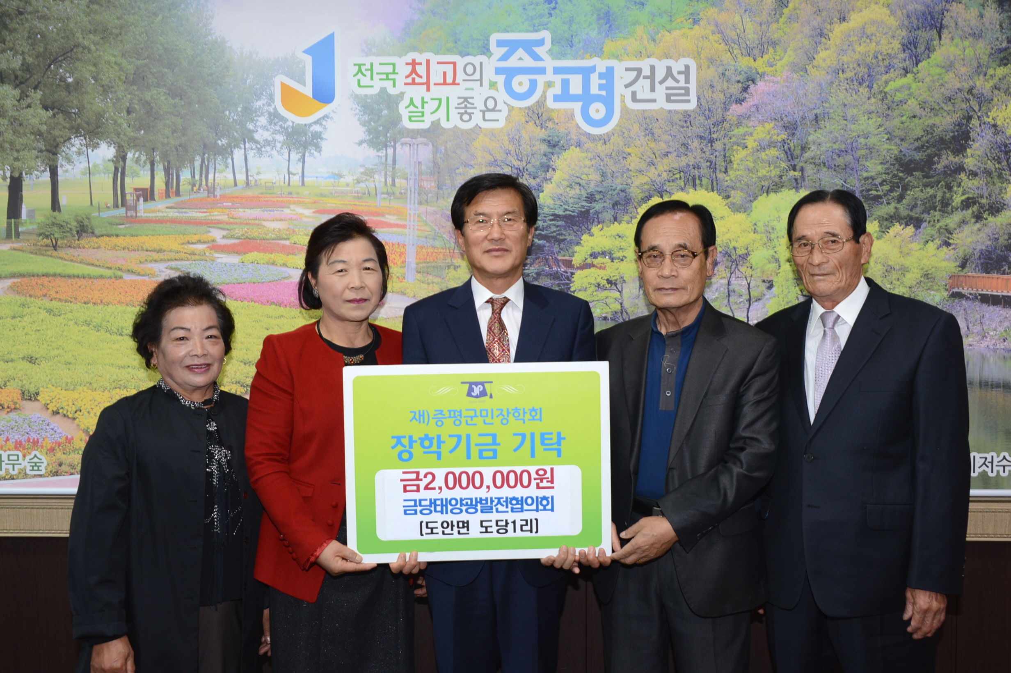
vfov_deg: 38.8
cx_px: 506
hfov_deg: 55.8
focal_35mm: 34
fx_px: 954
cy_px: 336
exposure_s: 1/60
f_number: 7.1
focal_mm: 34
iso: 800
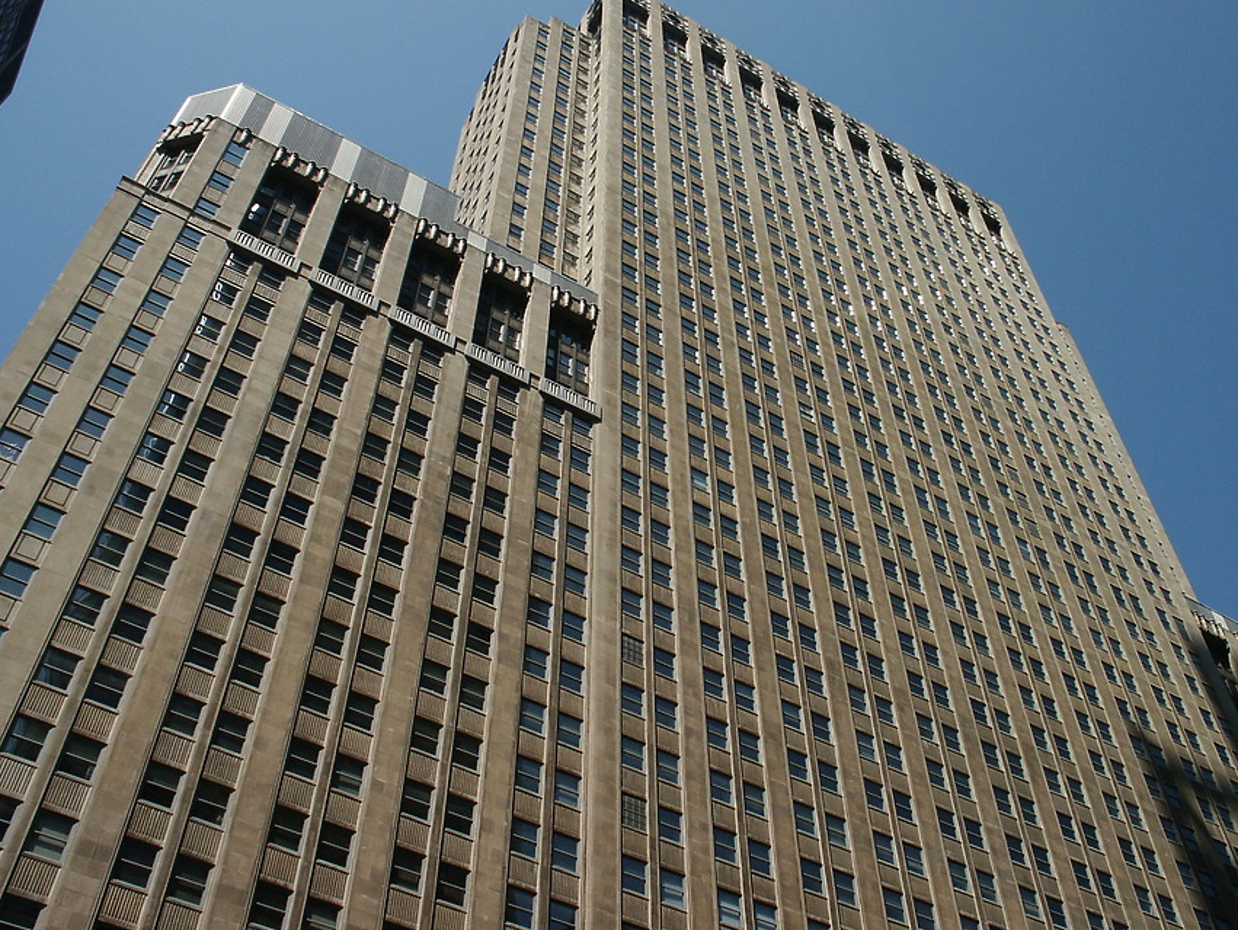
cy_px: 443
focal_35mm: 37
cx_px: 628
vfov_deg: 38.7
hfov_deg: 50.1
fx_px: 1324
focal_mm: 7.18
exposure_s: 1/350
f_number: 6.7
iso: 64
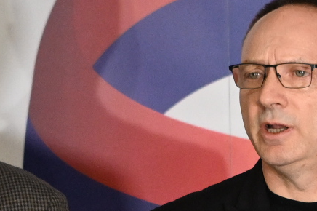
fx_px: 3141
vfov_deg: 3.8
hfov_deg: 5.8
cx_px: 318
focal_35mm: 357
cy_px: 309
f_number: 4
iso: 2500
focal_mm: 48
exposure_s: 1/200
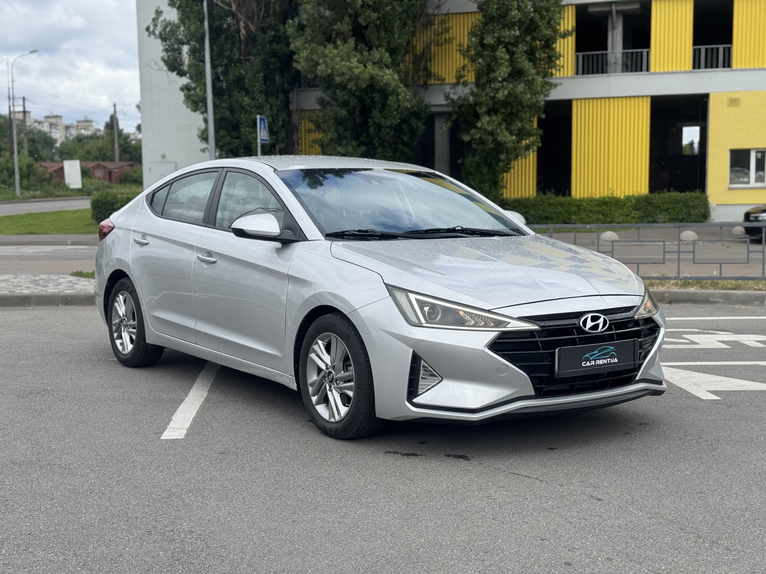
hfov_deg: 39.7
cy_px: 287
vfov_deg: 30.3
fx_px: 1062
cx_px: 383
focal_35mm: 48
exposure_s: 1/2959
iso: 64
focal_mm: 6.76
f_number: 1.78
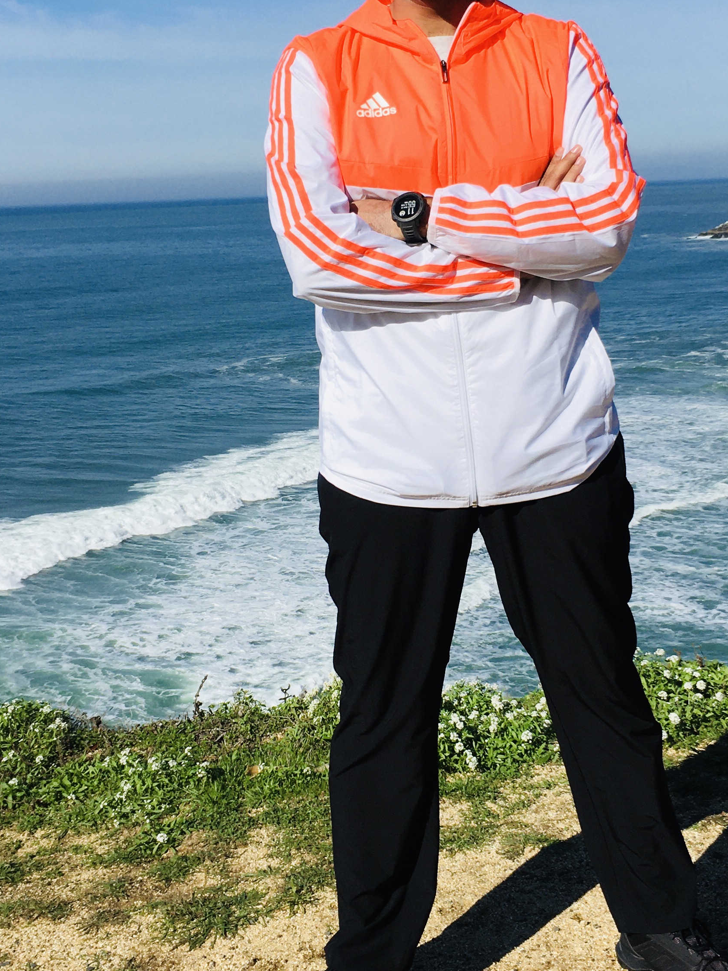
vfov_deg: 36.7
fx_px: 1459
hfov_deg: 28.0
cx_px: 419
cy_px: 401
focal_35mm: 52
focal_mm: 4.15
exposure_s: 1/3205
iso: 25
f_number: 2.2
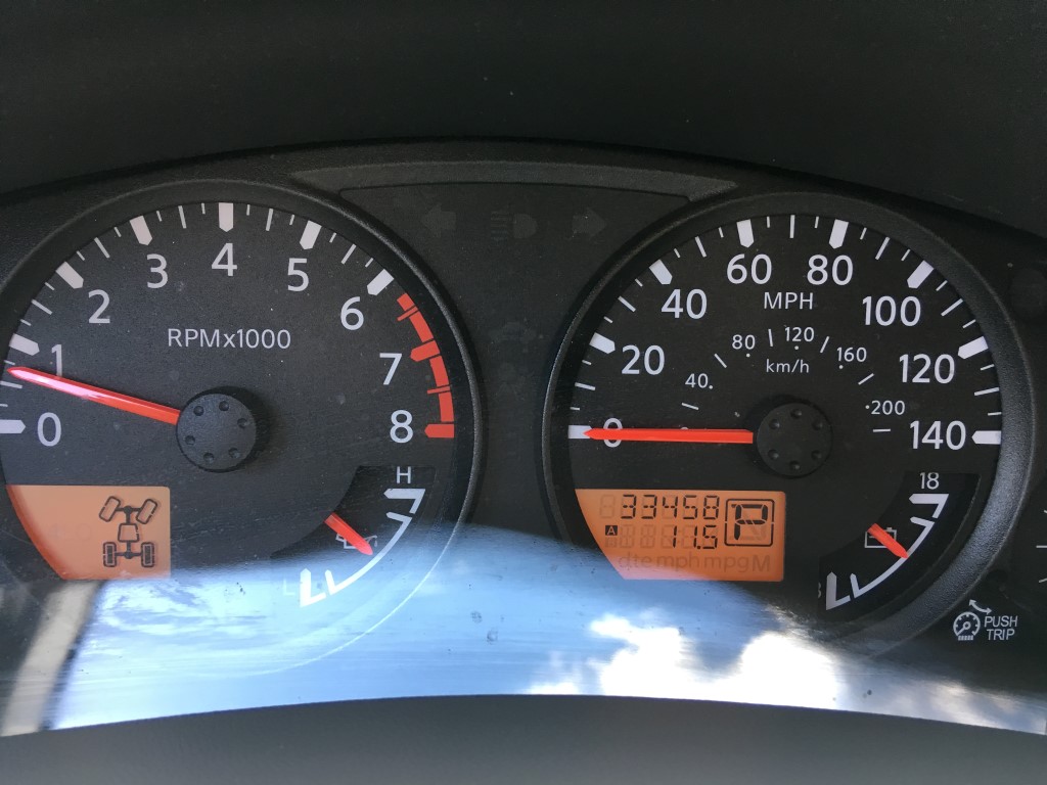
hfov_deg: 61.7
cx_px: 524
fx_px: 877
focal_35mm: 29
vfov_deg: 48.2
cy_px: 392
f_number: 2.2
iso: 40
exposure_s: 1/30
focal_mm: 4.15
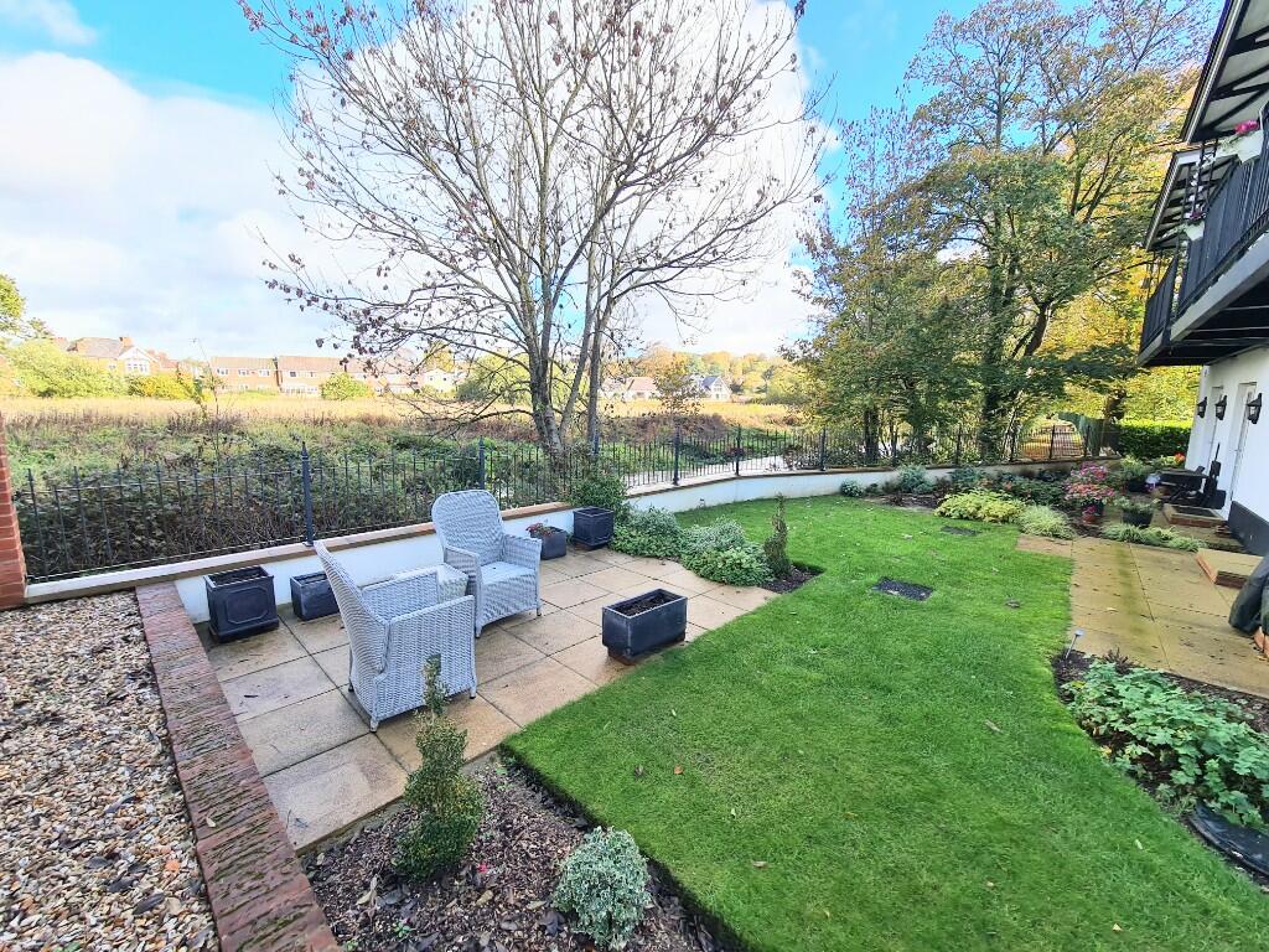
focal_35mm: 13
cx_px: 634
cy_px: 476
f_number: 2.2
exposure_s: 1/400
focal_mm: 2.2
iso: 50
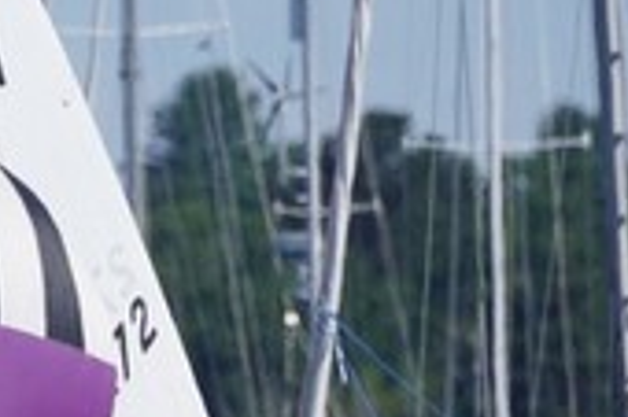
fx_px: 63366
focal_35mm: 3636
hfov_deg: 0.6
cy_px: 179
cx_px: -362
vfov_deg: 0.4
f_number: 6.3
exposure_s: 1/1250
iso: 200
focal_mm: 516
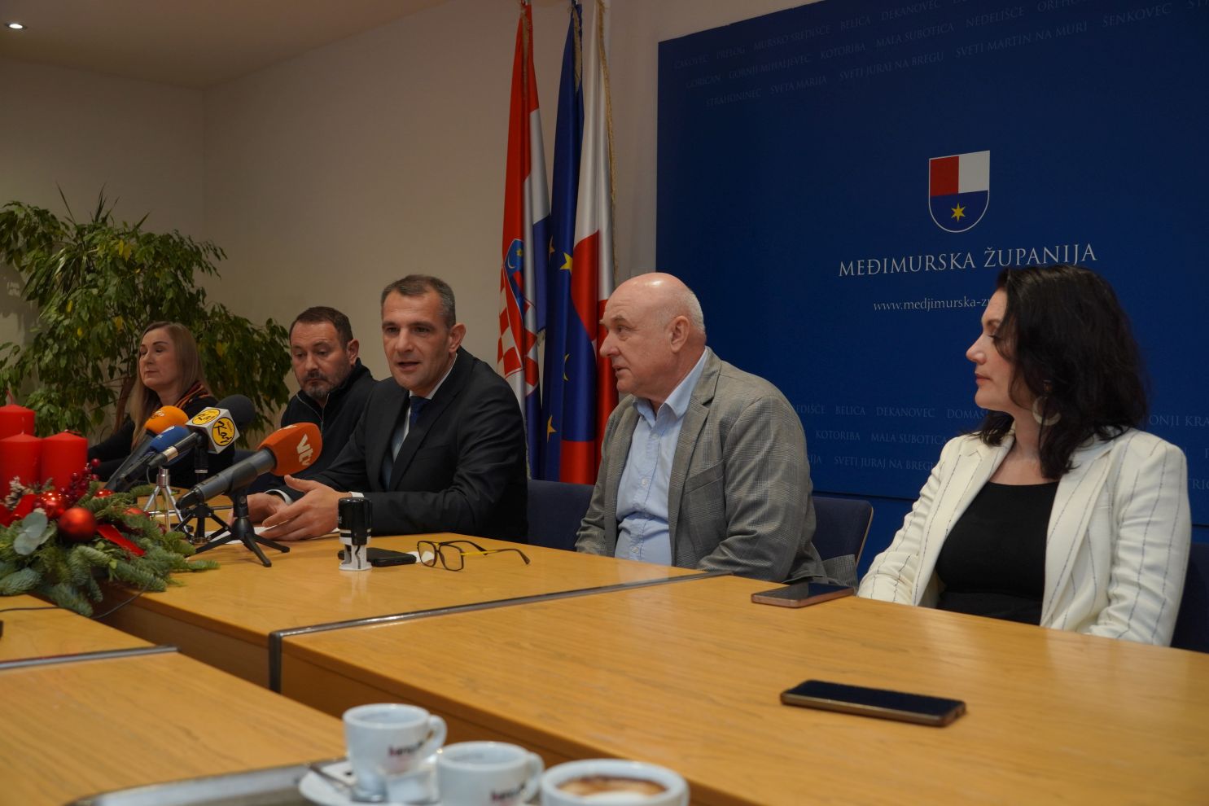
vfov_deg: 34.5
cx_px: 604
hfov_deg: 49.9
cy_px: 403
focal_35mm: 39
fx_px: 1300
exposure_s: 1/160
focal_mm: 25.8
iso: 500
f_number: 4
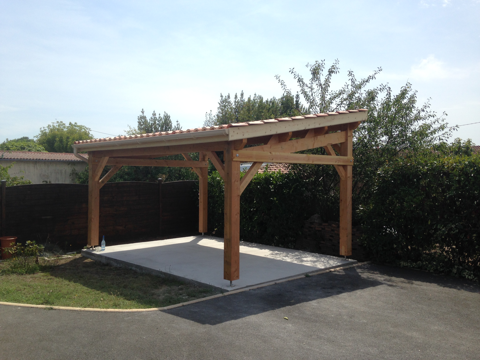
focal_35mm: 33
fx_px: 458
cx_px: 240
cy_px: 180
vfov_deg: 42.9
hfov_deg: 55.4
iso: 50
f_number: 2.4
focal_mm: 4.12
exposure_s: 1/1642
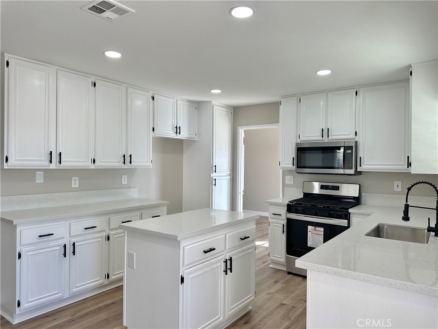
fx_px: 304
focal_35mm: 24
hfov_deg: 71.6
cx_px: 219
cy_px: 164
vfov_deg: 56.8
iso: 100
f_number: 1.78
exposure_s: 1/120
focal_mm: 6.86
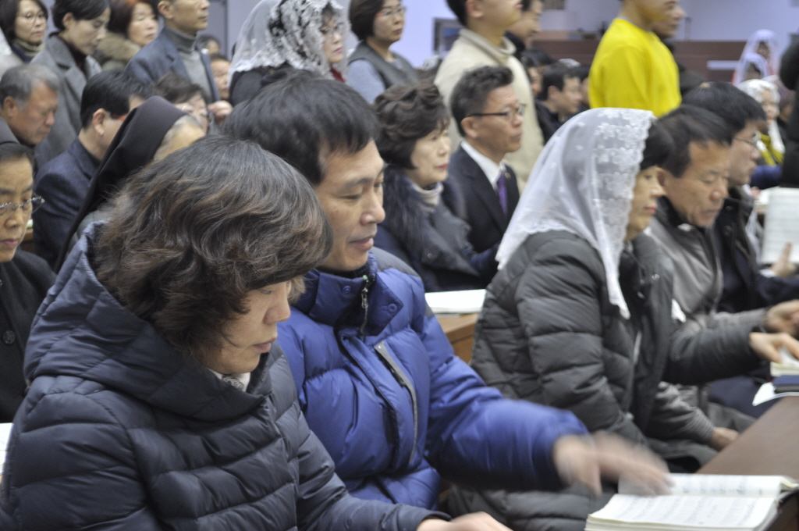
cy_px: 266
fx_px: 1829
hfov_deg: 24.6
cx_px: 400
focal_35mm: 82
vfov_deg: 16.5
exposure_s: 1/13
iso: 400
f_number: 5.6
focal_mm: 55
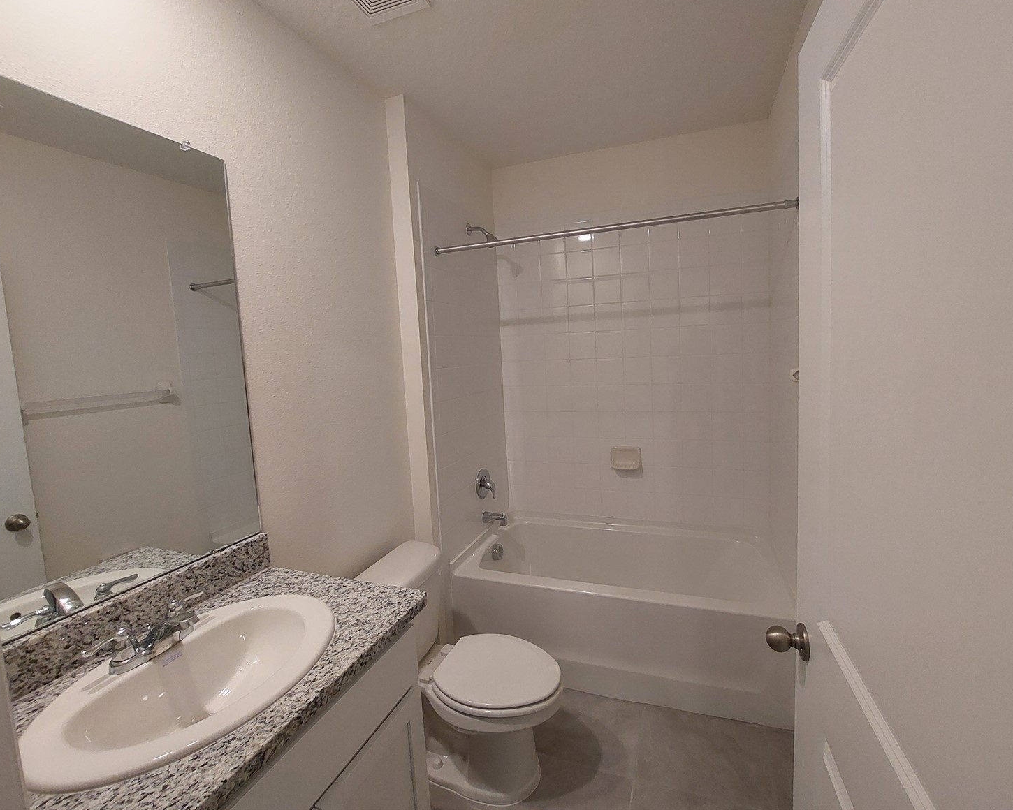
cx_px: 532
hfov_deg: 100.6
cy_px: 392
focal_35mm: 14
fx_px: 420
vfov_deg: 88.0
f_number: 2.2
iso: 160
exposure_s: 1/60
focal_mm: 1.74
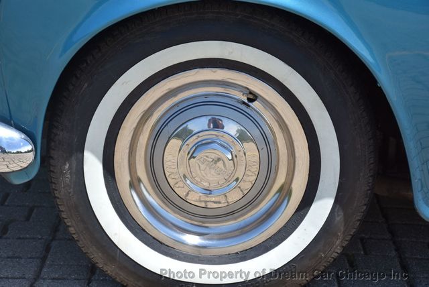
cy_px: 144
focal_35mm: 105
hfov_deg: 19.4
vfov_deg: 13.1
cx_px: 214
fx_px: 1252
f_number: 8
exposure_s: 1/500
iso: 180
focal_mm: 70
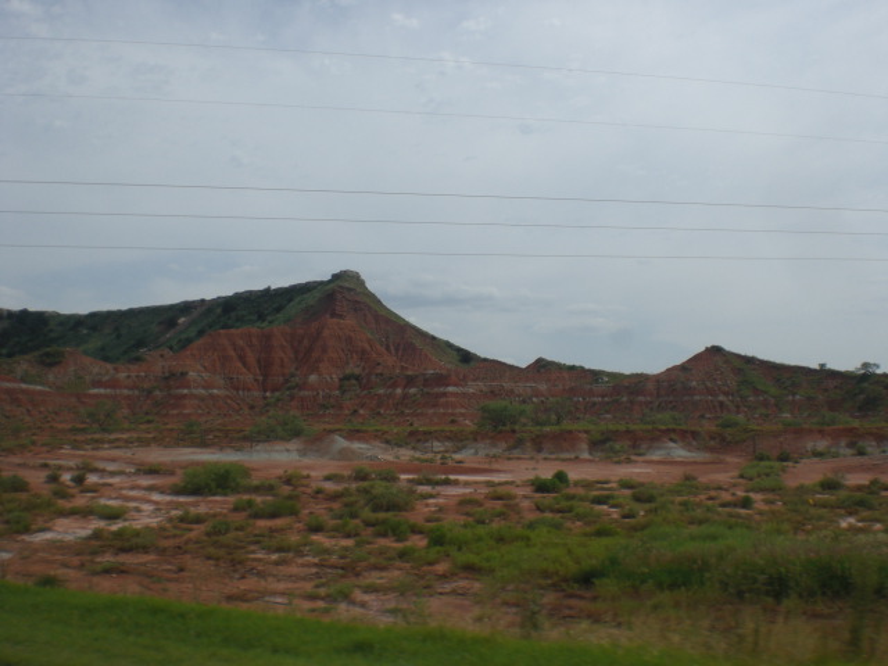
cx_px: 444
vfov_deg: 37.7
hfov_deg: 49.0
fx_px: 975
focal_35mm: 38
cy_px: 333
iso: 50
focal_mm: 6.3
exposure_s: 1/800
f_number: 4.4
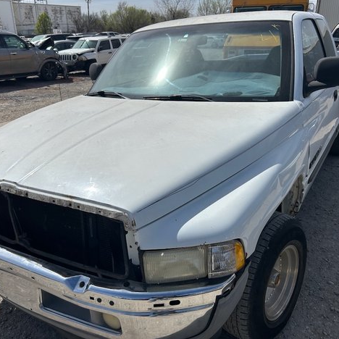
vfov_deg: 52.5
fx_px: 343
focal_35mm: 31
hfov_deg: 52.5
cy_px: 168
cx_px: 167
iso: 50
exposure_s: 1/11364
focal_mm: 5.7
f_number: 1.5
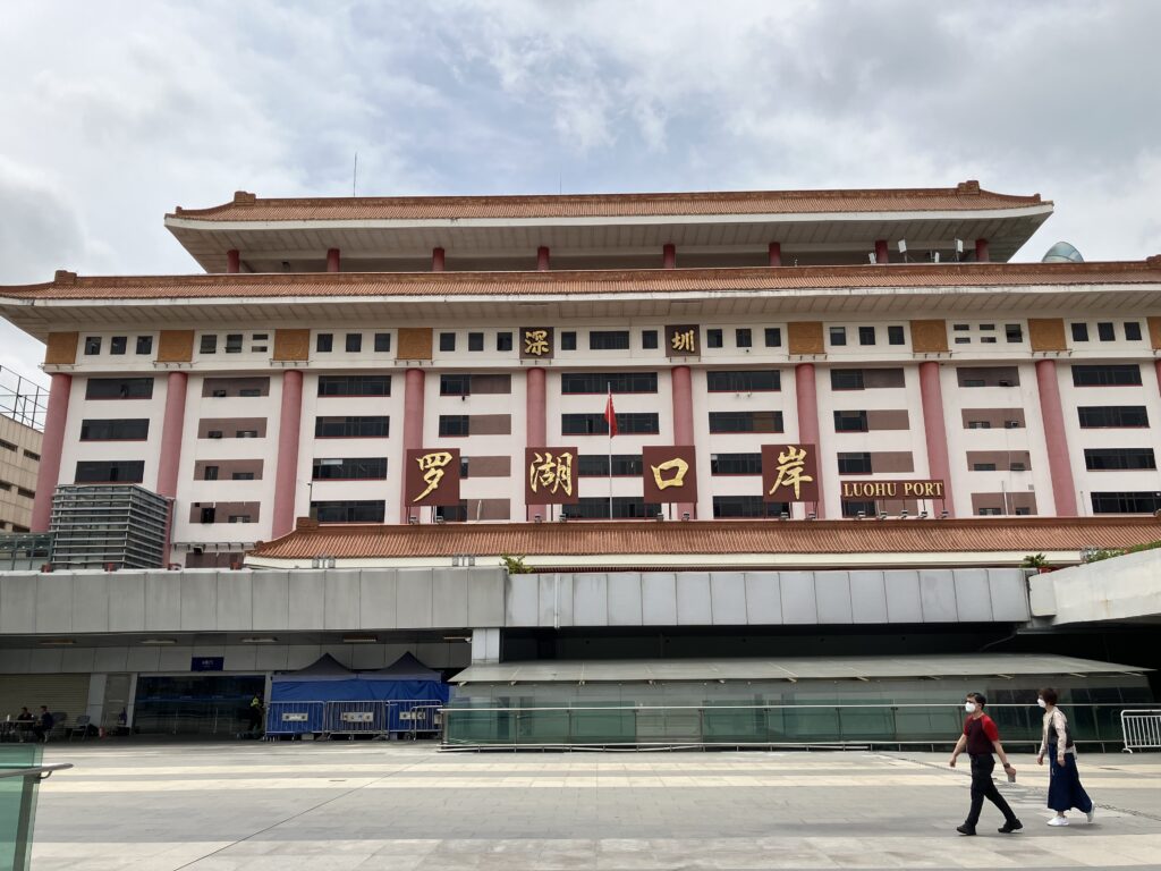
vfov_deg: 49.7
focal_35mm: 28
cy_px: 436
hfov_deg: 63.4
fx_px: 939
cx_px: 580
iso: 32
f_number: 1.8
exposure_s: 1/2315
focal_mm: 3.99
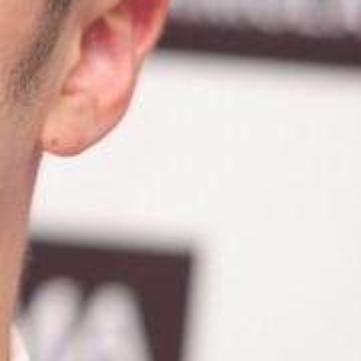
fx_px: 10843
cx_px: -289
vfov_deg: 1.9
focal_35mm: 919
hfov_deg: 1.9
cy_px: 44
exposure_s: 1/250
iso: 400
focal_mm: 180
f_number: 2.8
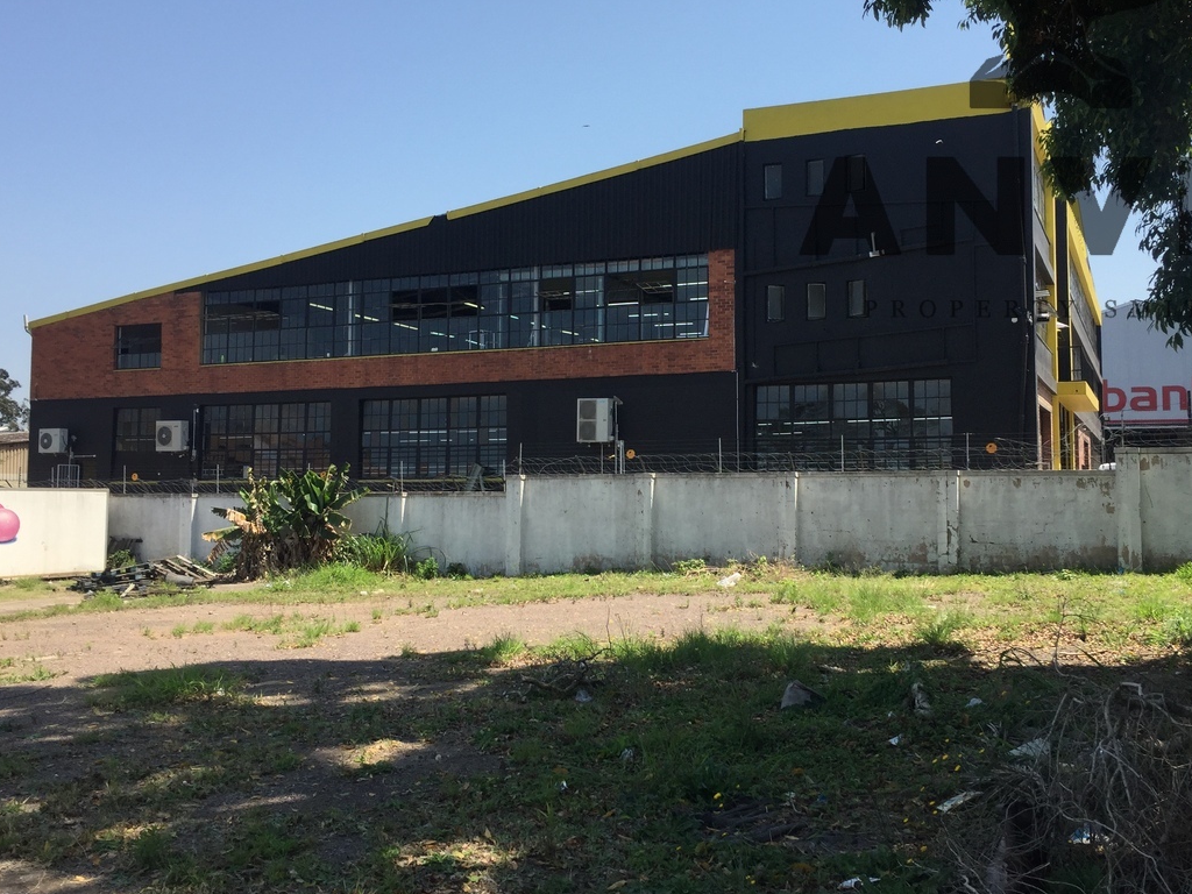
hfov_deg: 53.9
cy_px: 417
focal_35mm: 34
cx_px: 639
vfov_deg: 41.8
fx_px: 1171
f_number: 2.2
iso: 32
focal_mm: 4.15
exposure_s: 1/1364
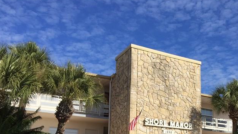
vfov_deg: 22.4
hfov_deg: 39.1
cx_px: 170
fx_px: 328
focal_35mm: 52
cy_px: 124
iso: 32
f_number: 2.2
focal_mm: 4.15
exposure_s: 1/3049
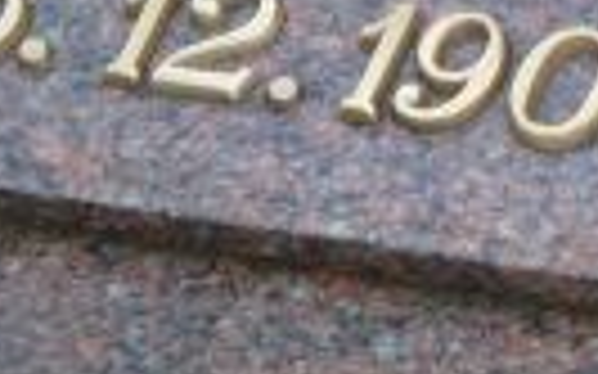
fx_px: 9237
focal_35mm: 567
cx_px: 935
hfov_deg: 3.7
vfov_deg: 2.3
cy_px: -167
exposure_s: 1/40
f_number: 4.4
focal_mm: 18.2
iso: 250
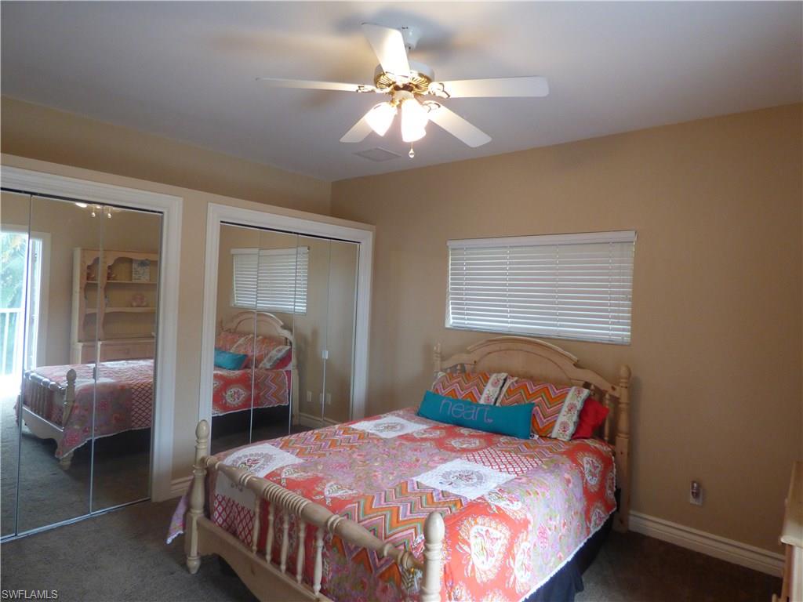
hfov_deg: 81.7
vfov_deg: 66.0
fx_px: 464
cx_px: 402
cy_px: 301
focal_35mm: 20
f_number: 2.8
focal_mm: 3.58
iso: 320
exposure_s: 1/60
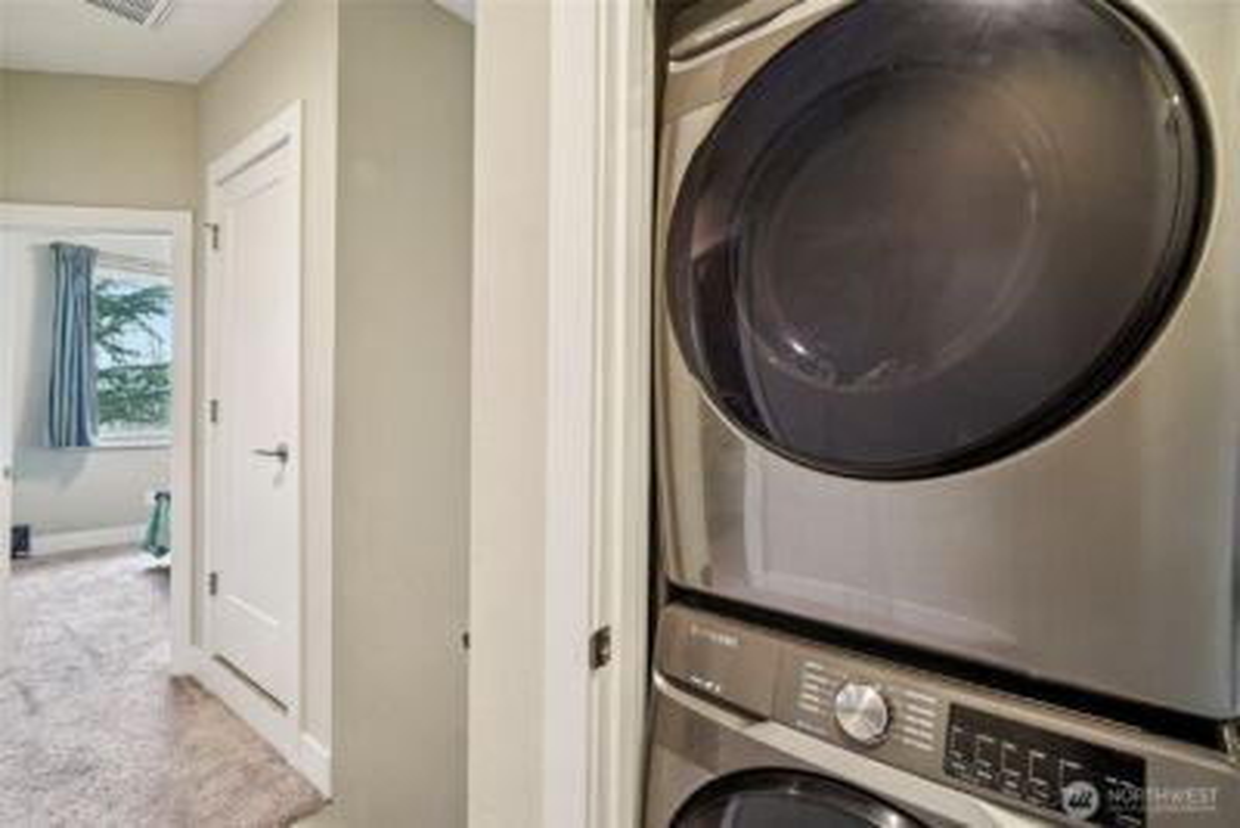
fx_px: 551
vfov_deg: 73.8
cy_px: 414
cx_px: 620
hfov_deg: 96.7
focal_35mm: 16
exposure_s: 1/8
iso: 1600
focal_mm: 16
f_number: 8
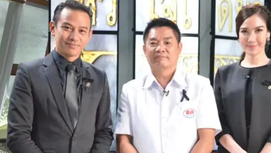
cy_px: 104
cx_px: 166
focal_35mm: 82
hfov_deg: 25.8
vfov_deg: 14.7
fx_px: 589
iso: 6400
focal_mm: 38
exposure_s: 1/100
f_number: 5
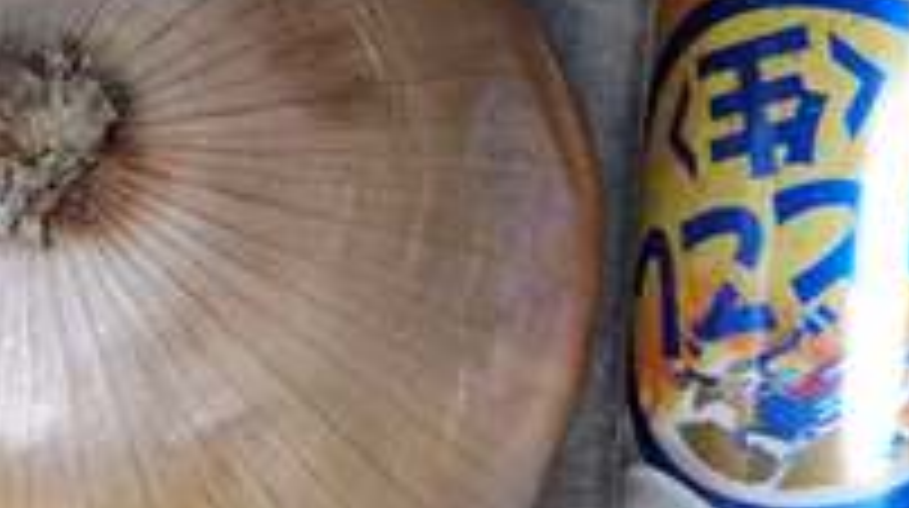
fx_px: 1300
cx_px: 315
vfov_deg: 22.1
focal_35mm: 54
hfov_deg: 38.2
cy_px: 324
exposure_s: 1/60
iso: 400
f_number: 2
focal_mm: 4.6
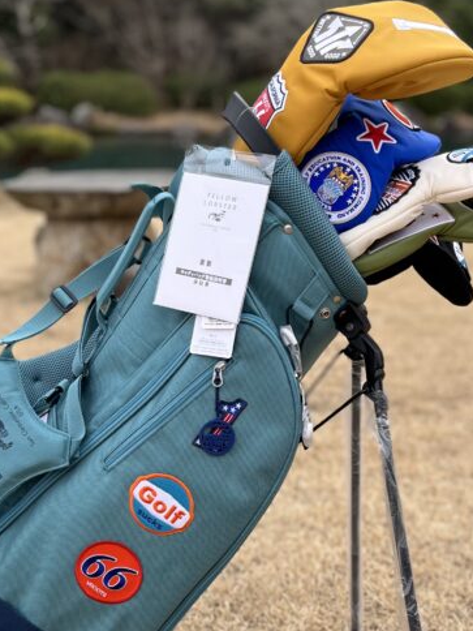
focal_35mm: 55
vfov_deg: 34.5
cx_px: 205
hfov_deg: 26.5
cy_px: 443
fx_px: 1002
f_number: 1.6
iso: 50
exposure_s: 1/696
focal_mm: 5.1
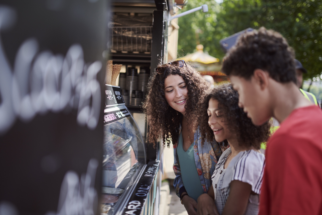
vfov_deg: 35.1
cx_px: 159
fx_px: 340
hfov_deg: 50.7
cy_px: 106
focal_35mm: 38
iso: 125
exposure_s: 1/1250
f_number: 1.4
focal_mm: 35
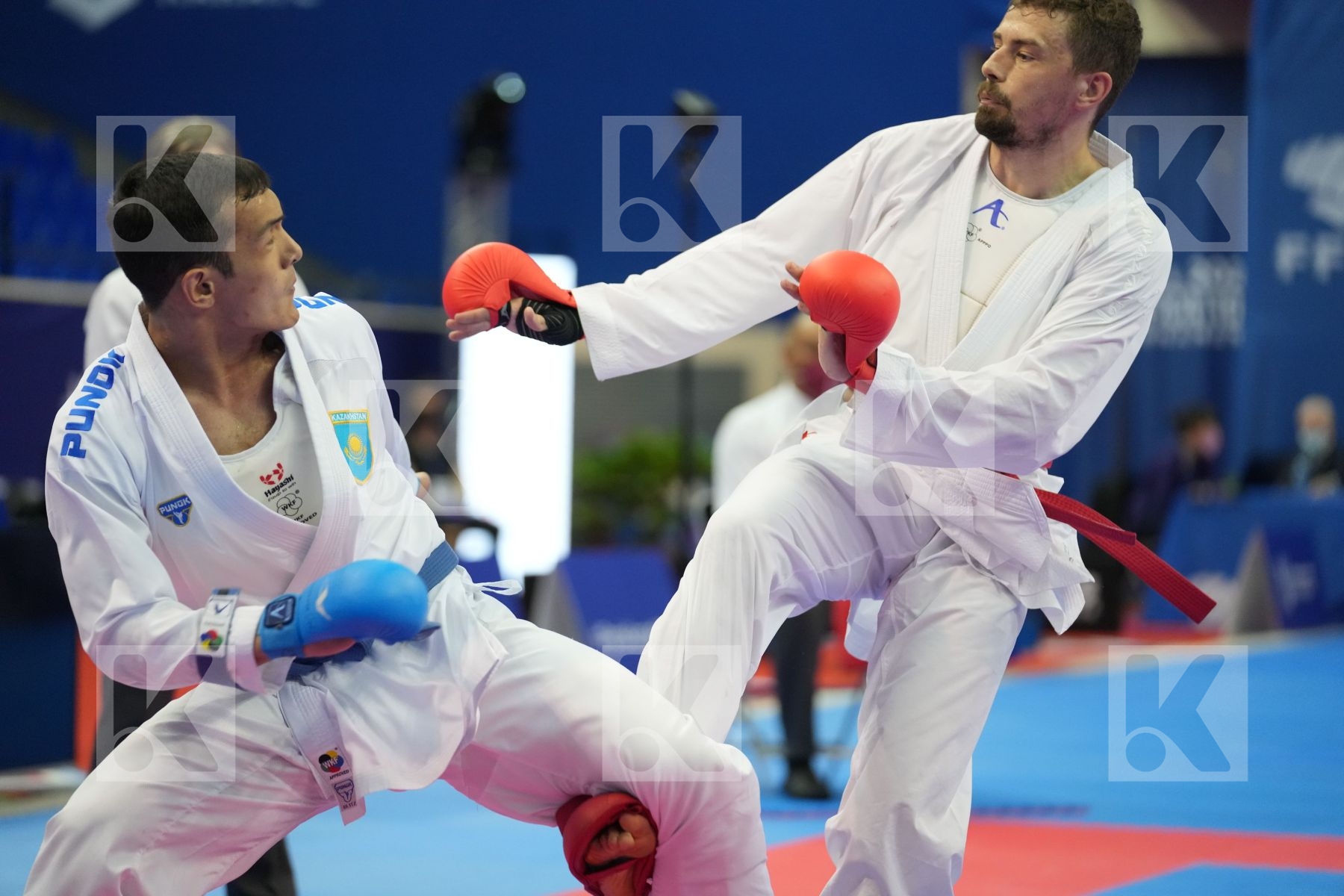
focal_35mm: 144
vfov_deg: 9.5
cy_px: 448
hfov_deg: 14.3
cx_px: 672
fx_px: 5376
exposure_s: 1/1000
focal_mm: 144
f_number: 2.8
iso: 3200
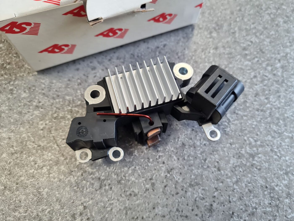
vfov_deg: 53.1
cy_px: 110
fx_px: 221
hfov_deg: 67.3
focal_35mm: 26
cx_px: 147
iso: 125
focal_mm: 5.4
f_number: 1.8
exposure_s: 1/100
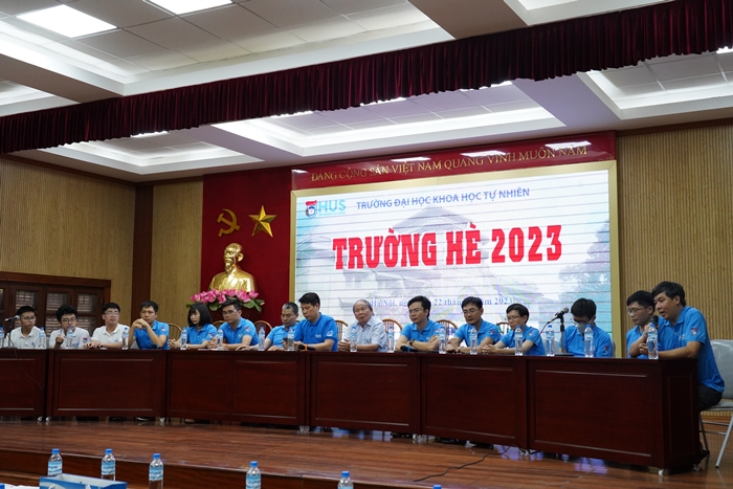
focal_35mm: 39
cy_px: 244
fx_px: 794
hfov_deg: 49.5
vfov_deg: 34.2
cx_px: 366
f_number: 6.3
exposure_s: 1/125
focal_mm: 39
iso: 5000
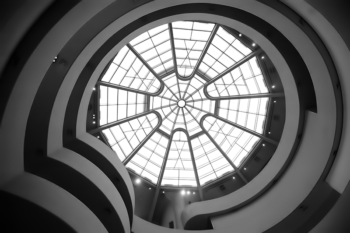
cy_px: 116
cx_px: 175
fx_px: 233
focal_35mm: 24
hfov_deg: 73.8
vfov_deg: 53.1
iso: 200
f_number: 3.2
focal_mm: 24
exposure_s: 1/50
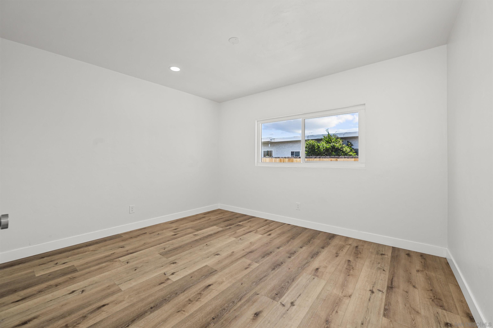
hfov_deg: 104.3
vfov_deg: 81.1
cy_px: 164
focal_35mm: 14
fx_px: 192
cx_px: 246
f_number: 8
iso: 100
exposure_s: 1/5
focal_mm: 14
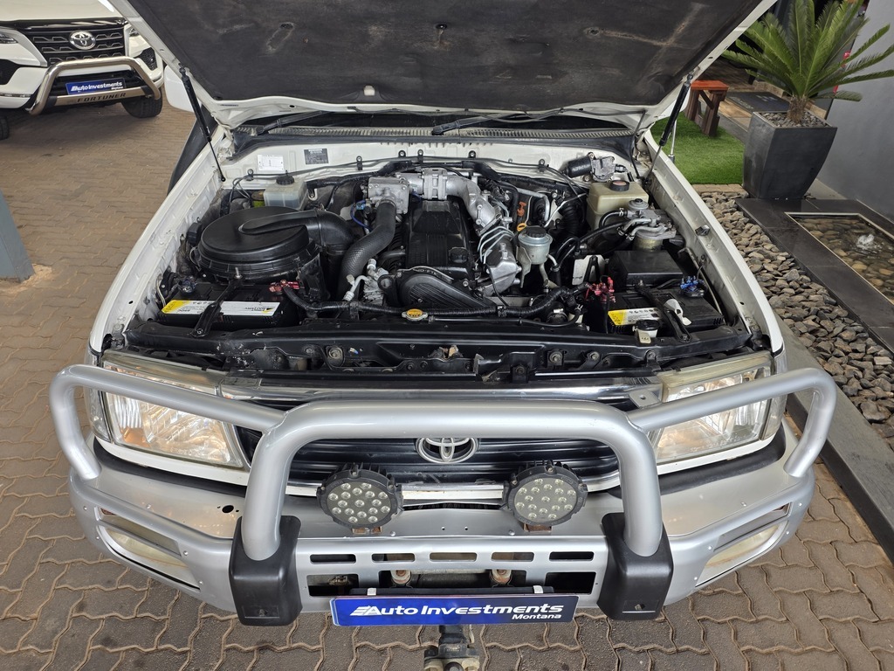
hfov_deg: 73.9
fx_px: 594
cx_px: 447
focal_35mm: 23
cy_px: 336
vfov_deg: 58.9
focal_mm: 6.25
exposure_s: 1/180
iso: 40
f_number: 1.7
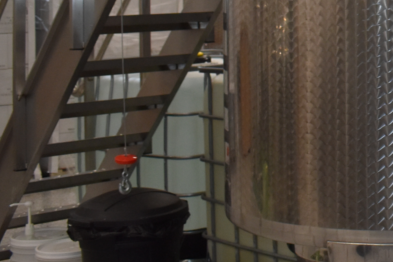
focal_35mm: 93
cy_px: -86
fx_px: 1015
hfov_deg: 19.8
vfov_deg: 14.1
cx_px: 539
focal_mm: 18
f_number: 4
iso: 800
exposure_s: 1/200
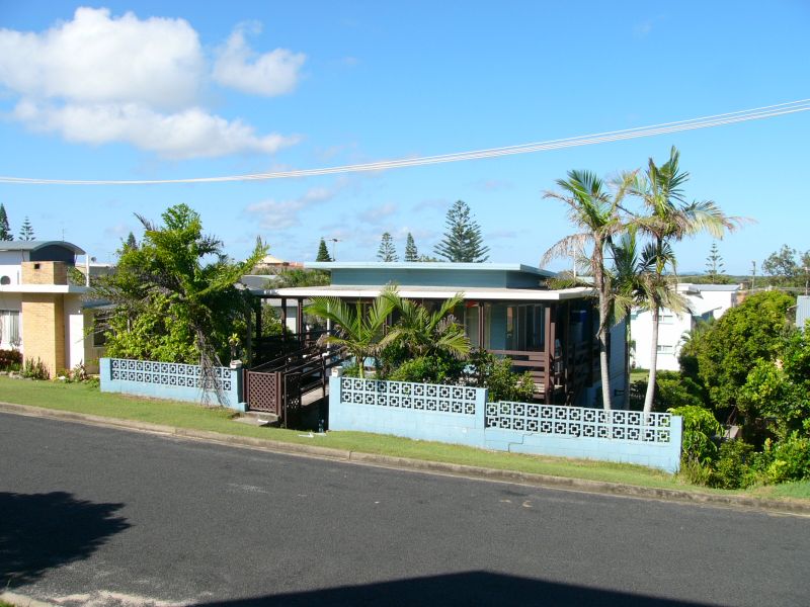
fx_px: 842
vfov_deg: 39.7
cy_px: 304
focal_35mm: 36
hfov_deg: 51.4
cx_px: 405
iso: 50
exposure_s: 1/400
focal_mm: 6
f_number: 4.6
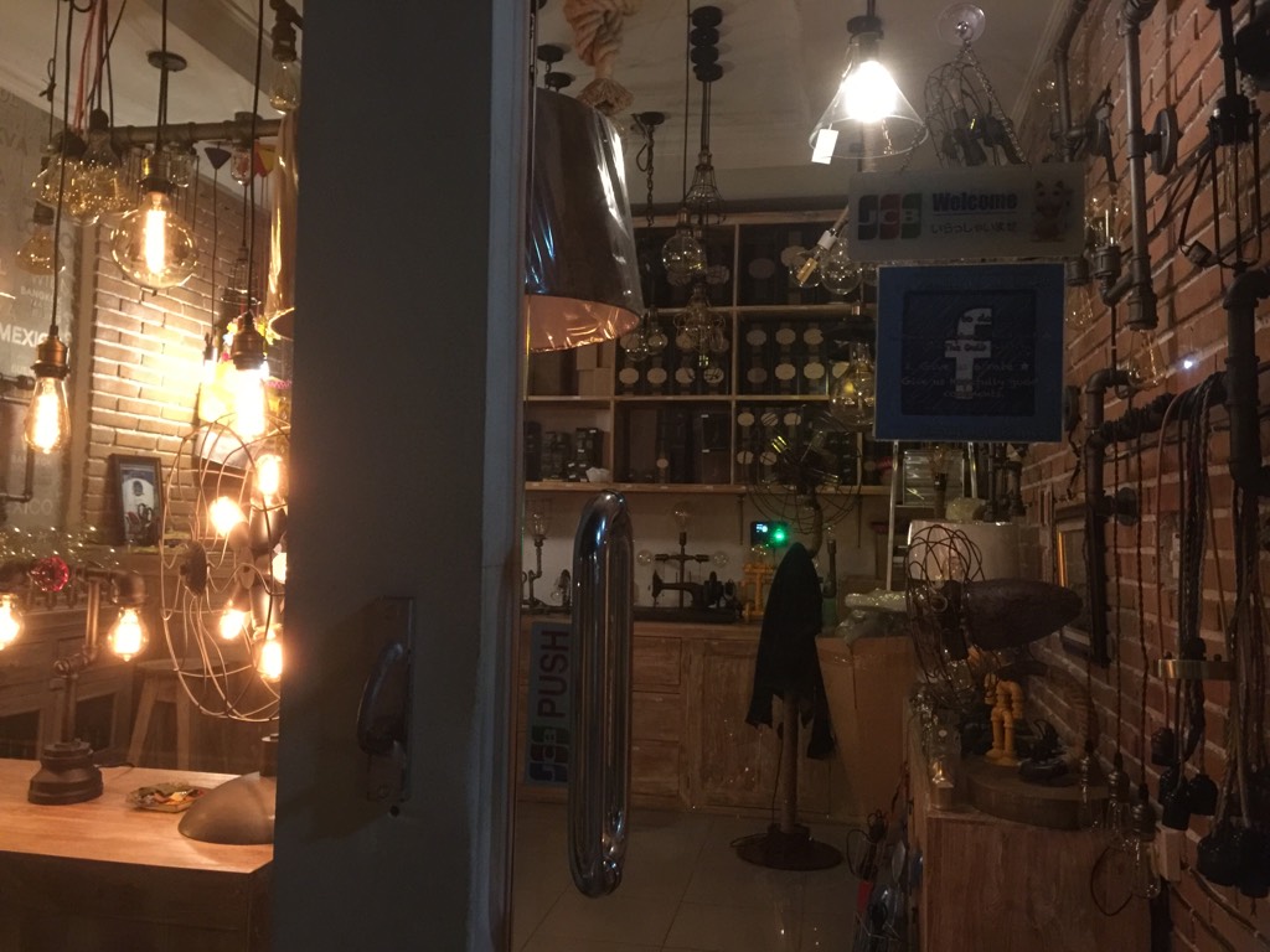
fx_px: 1064
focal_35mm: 29
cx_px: 635
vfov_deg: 48.2
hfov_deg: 61.7
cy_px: 476
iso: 200
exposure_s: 1/8
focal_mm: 4.15
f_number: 2.2
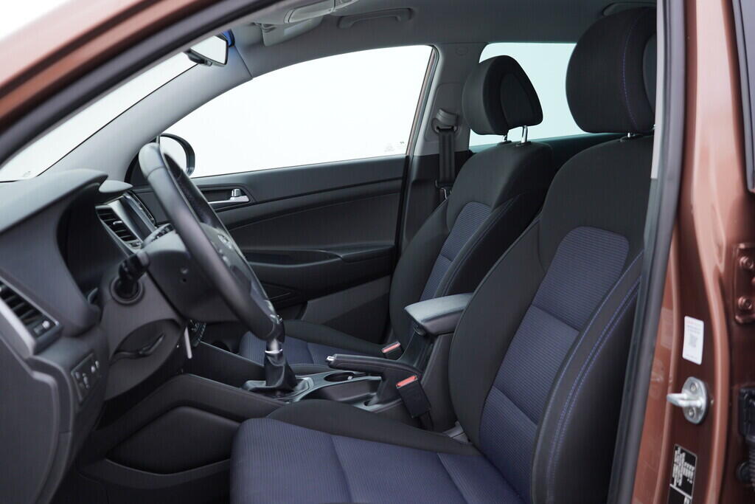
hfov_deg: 53.1
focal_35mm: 36
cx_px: 378
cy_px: 252
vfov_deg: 36.9
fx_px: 755
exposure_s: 1/40
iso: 125
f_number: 2.8
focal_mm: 24
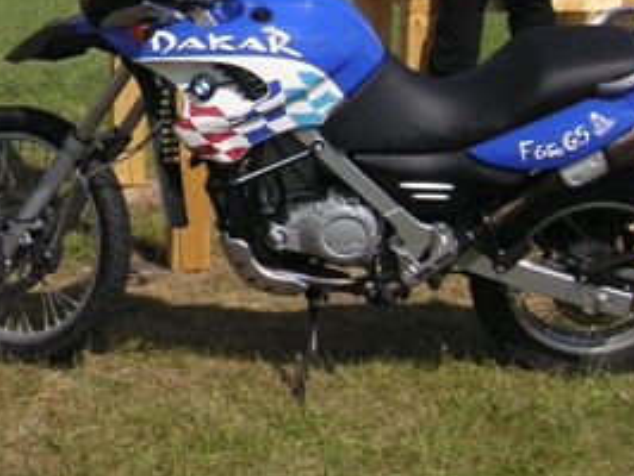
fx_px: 2328
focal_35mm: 127
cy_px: 83
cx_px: -95
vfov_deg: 11.6
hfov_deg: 15.0
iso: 50
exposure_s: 1/180
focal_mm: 7.3
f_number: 8
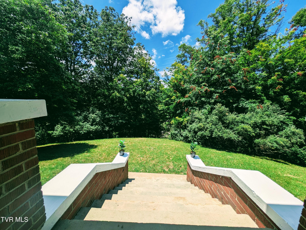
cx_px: 153
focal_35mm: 12
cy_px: 115
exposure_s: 1/3817
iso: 39
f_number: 1.95
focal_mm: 2.23
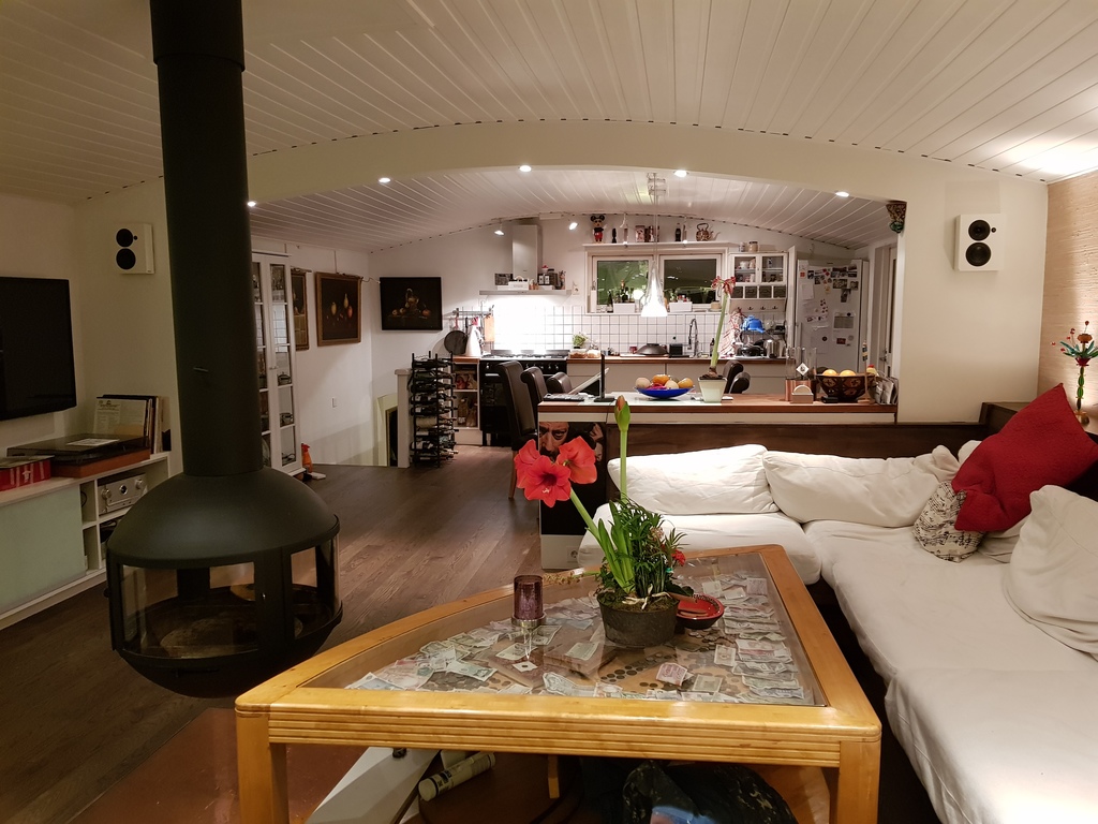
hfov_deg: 67.3
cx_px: 549
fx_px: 825
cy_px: 412
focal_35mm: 26
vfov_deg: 53.1
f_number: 1.7
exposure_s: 1/17
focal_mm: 4.2
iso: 250
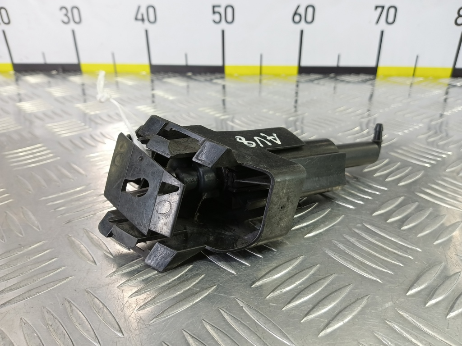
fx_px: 307
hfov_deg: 73.9
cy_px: 173
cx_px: 231
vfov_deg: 58.9
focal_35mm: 23
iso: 172
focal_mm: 4.11
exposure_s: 1/50
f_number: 1.6
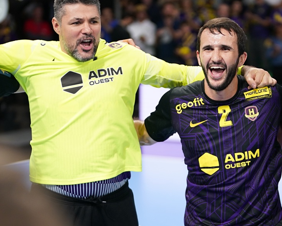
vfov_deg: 11.9
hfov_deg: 14.9
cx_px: 187
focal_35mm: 129
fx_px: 1077
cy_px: 184
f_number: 1.2
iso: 400
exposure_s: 1/1000
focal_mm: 50
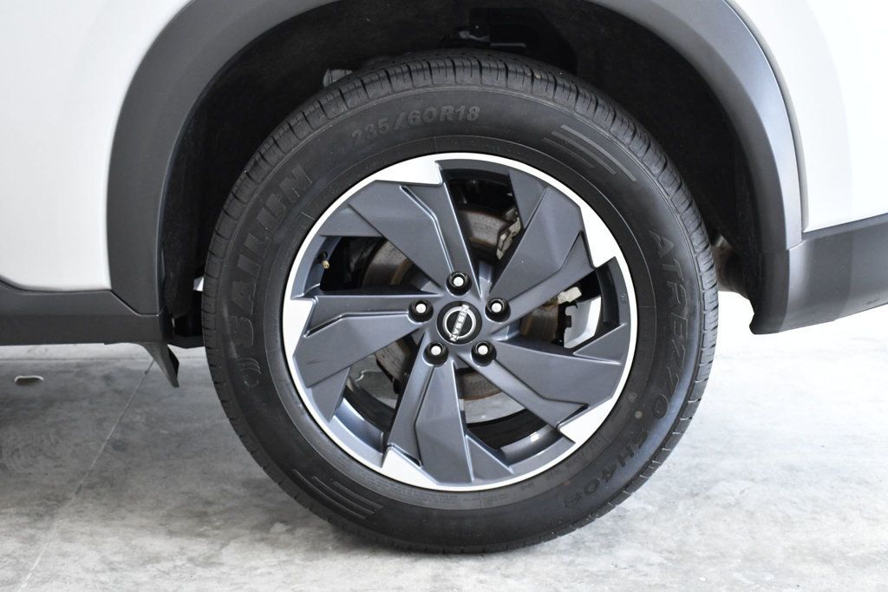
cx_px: 444
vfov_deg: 22.6
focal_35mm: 60
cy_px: 296
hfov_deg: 33.4
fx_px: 1479
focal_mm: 40
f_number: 7.1
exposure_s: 1/200
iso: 2500
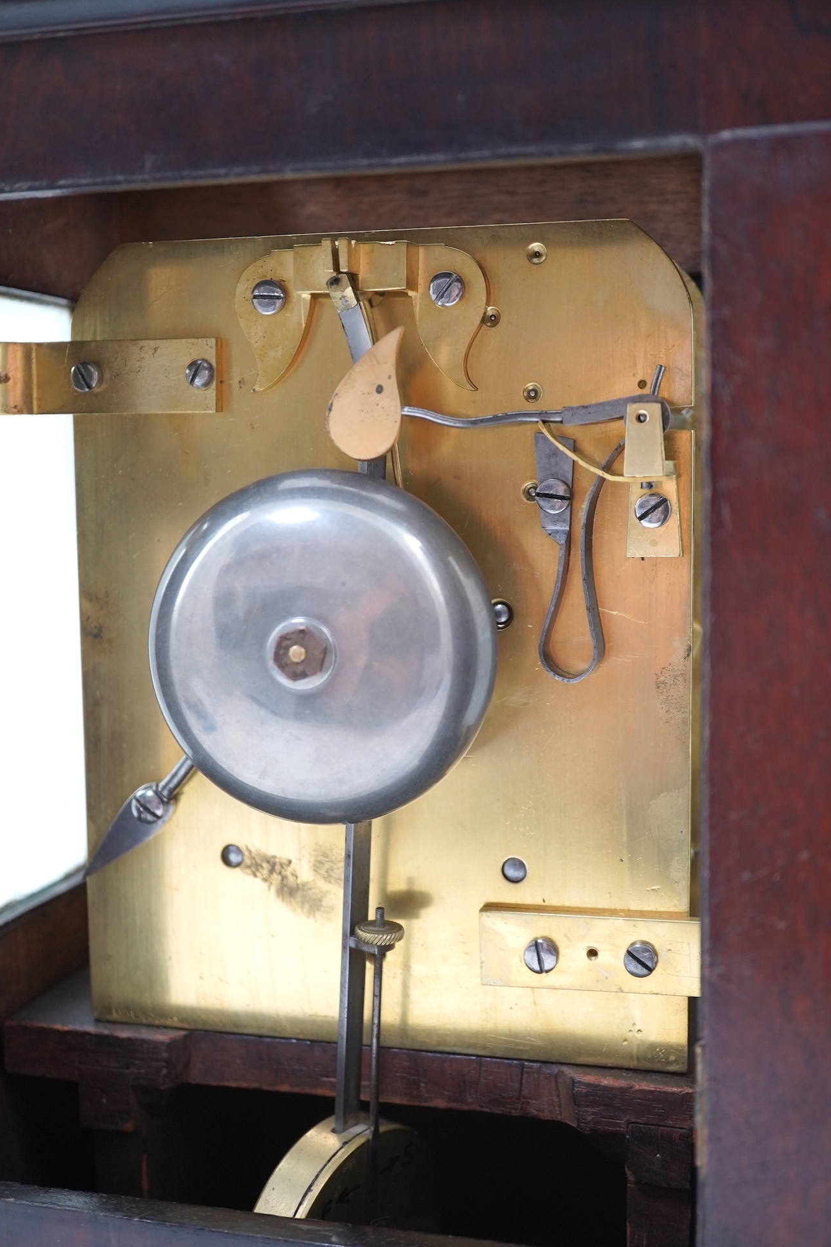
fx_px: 1593
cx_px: 418
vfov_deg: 42.7
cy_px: 635
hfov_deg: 29.2
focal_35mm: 46
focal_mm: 30
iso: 800
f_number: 5.6
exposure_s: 1/80
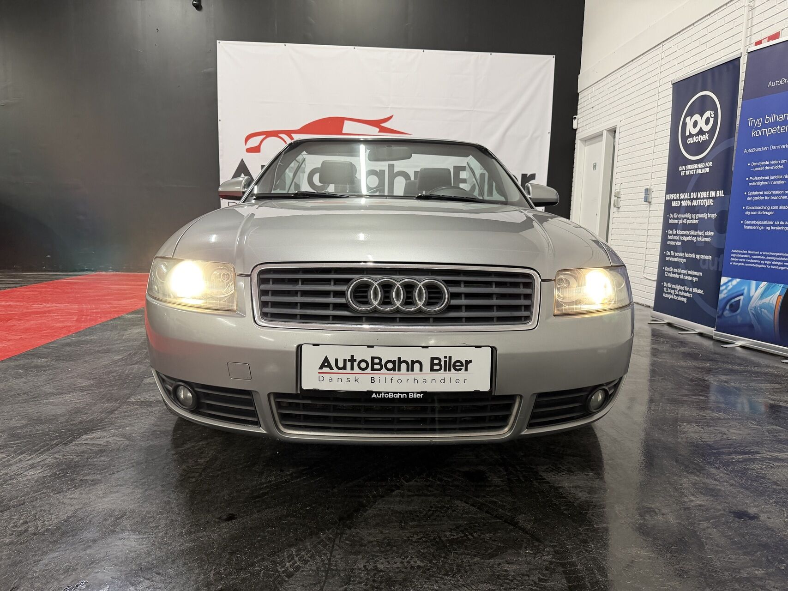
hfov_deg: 71.6
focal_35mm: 24
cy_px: 296
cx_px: 394
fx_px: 546
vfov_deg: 56.8
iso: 250
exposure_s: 1/50
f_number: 1.78
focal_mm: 6.76
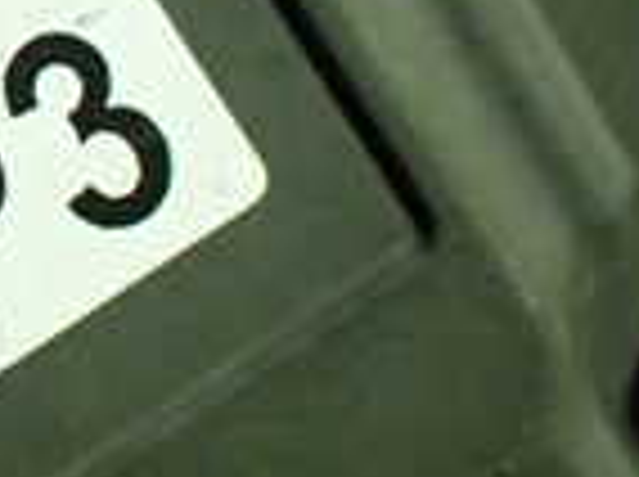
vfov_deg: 11.5
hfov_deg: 14.5
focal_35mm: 127
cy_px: -22
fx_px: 2340
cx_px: -324
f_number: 2.3
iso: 800
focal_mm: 5.4
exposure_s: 1/80
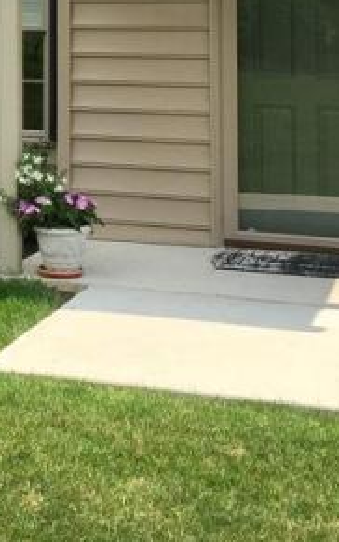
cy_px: -20
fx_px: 1197
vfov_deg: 24.2
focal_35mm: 81
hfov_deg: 15.7
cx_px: -37
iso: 32
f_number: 2.2
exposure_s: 1/1522
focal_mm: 4.15
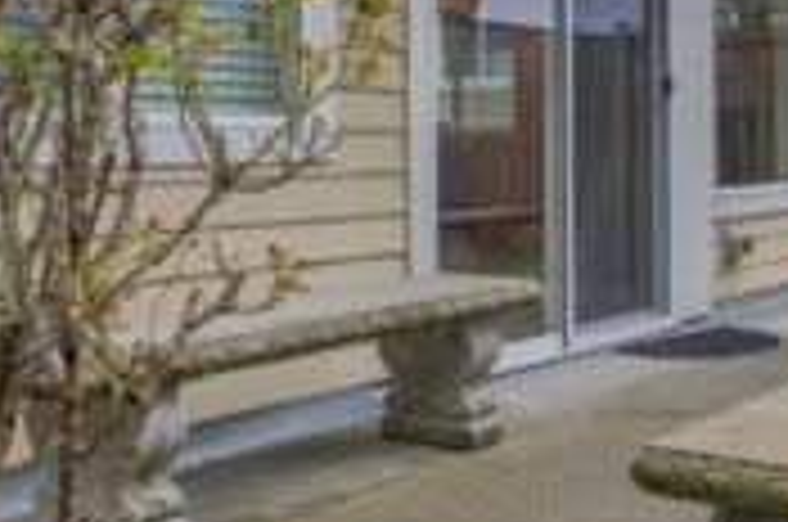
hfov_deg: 33.9
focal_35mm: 55
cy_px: 182
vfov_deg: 24.4
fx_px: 1202
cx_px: 743
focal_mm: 16
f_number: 9
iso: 320
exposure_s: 1/60
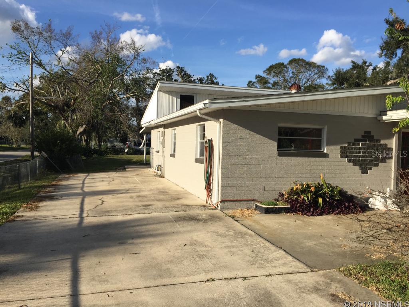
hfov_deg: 61.7
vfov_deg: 48.2
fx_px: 343
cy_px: 154
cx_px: 204
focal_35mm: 29
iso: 32
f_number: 2.2
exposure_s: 1/1799
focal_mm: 4.15
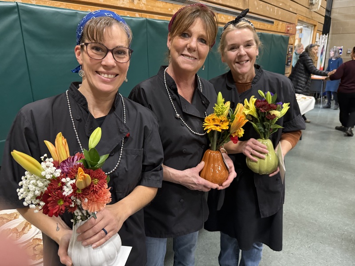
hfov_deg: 71.6
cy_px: 133
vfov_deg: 56.8
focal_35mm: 24
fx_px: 246
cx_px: 178
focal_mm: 6.76
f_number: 1.78
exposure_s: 1/60
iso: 500
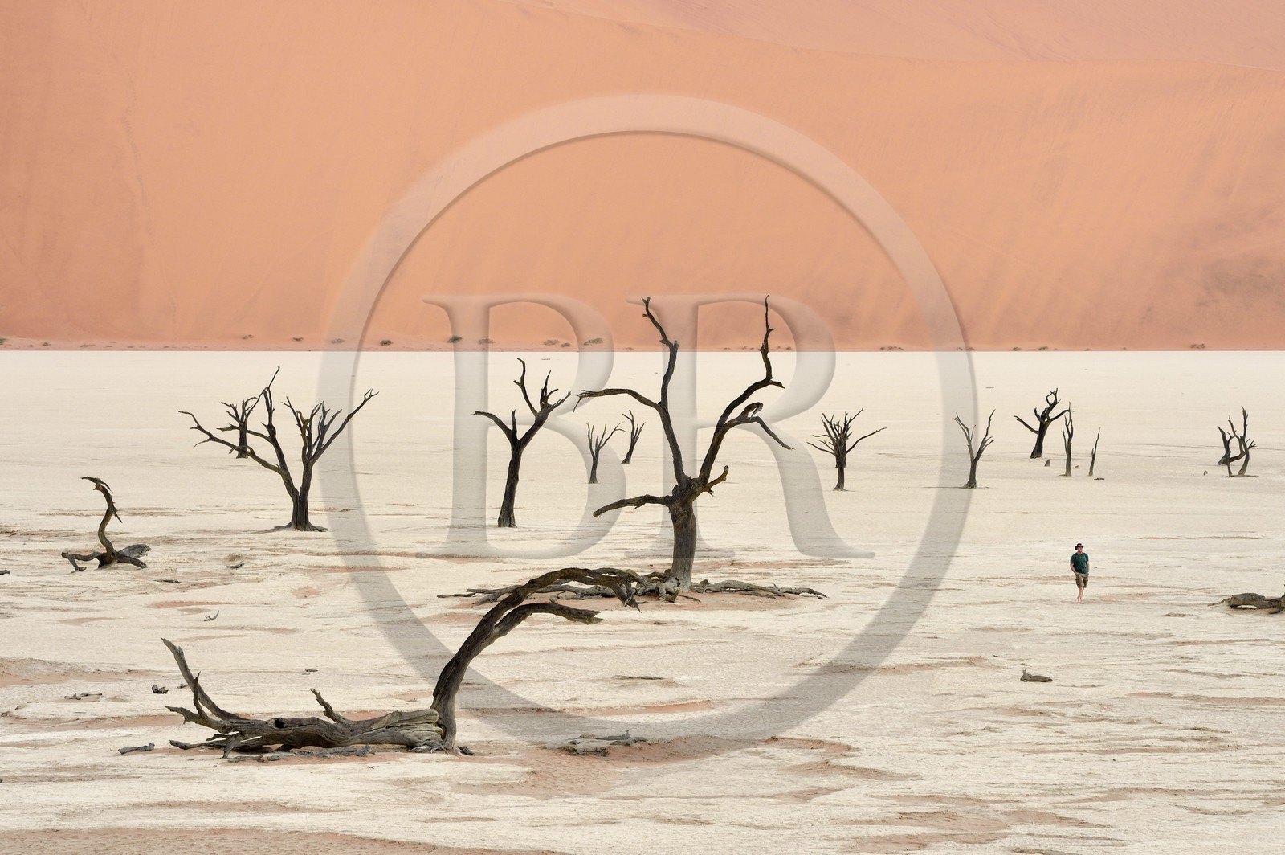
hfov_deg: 10.3
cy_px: 428
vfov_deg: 6.9
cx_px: 642
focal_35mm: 200
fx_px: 7133
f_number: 9
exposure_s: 1/250
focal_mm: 200
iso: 400
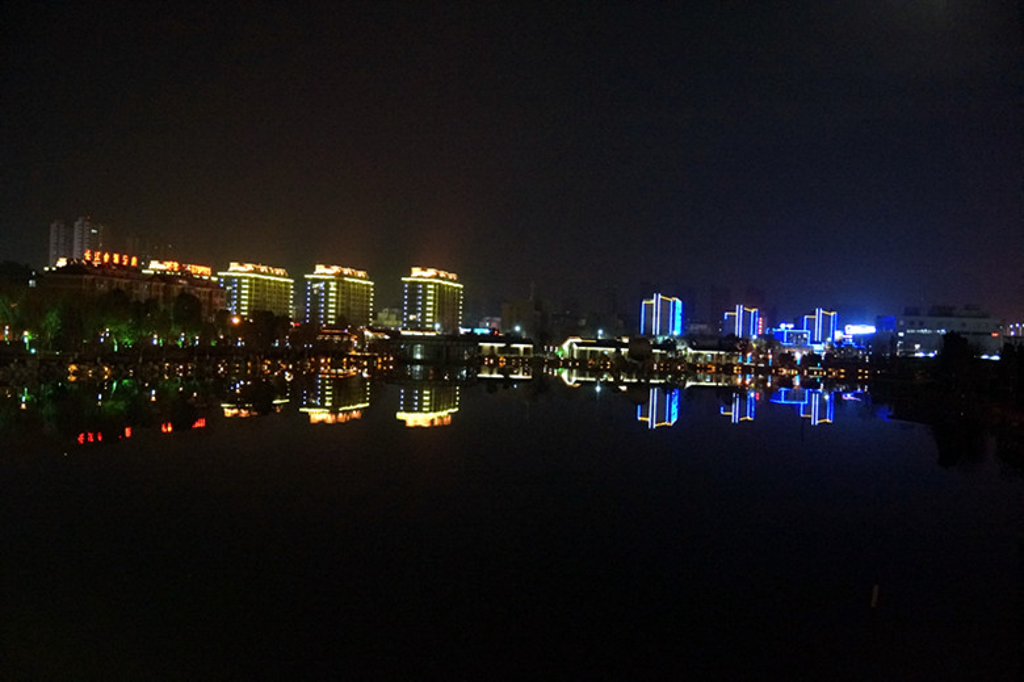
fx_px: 1109
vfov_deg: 34.2
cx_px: 512
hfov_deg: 49.6
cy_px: 341
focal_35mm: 39
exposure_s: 1/20
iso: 6400
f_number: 2.8
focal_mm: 26
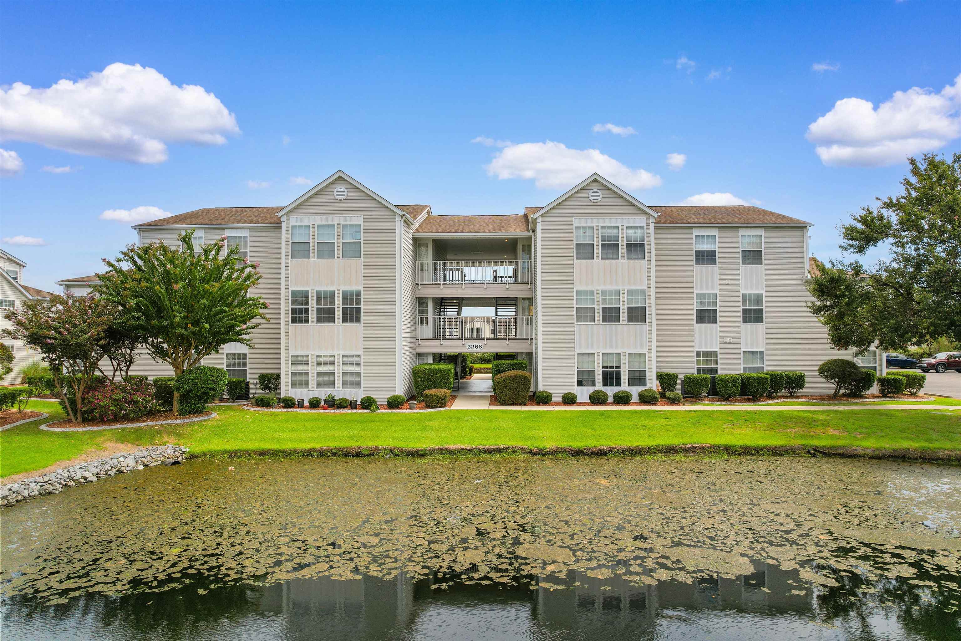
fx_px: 587
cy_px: 320
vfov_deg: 57.2
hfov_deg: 78.6
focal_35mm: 22
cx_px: 480
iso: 100
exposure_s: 1/500
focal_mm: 8.38
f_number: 2.8
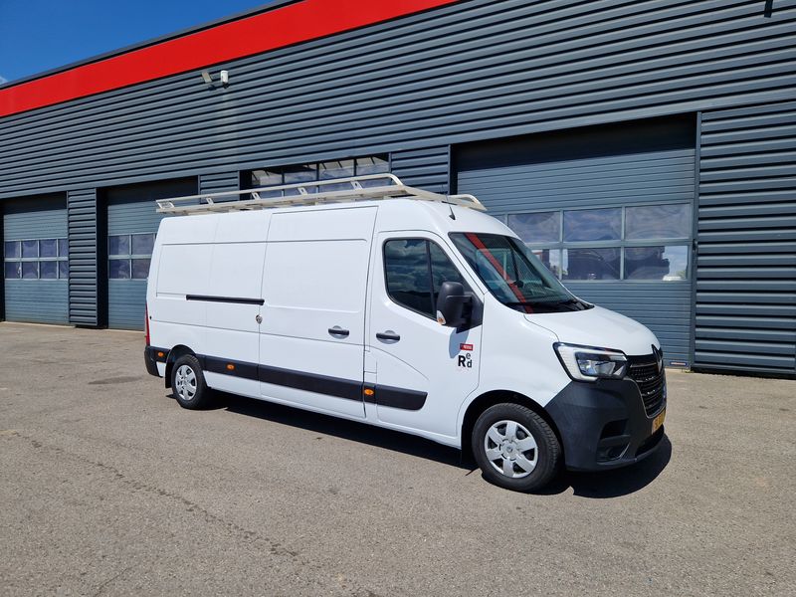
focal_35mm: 23
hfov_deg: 73.9
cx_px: 398
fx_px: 529
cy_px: 298
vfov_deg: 58.9
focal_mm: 5.4
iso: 50
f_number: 1.8
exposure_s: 1/29412
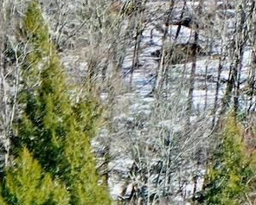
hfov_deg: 9.3
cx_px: -388
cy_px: 542
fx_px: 1379
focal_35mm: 182
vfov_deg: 7.7
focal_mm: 10.26
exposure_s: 1/100
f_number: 5.6
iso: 100
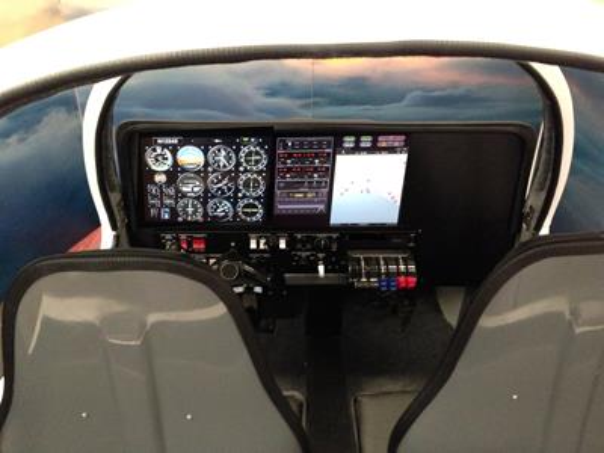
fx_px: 576
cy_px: 226
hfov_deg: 55.4
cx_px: 302
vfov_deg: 42.9
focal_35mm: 33
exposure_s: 1/15
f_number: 2.4
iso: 800
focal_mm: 4.12
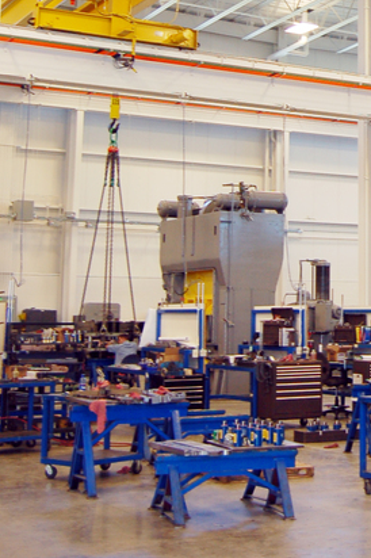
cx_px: 416
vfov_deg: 28.4
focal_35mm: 69
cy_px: 83
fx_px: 1068
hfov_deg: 18.9
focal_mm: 18
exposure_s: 1/60
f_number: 3.5
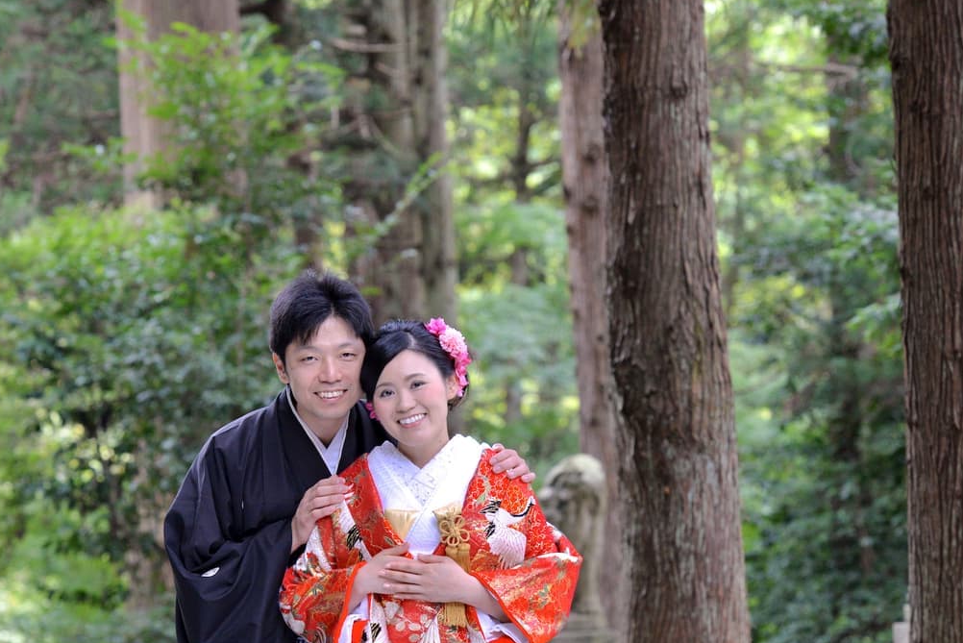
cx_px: 415
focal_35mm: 194
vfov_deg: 7.1
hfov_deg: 10.6
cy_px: 392
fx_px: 5191
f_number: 5.6
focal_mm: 135
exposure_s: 1/160
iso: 2000
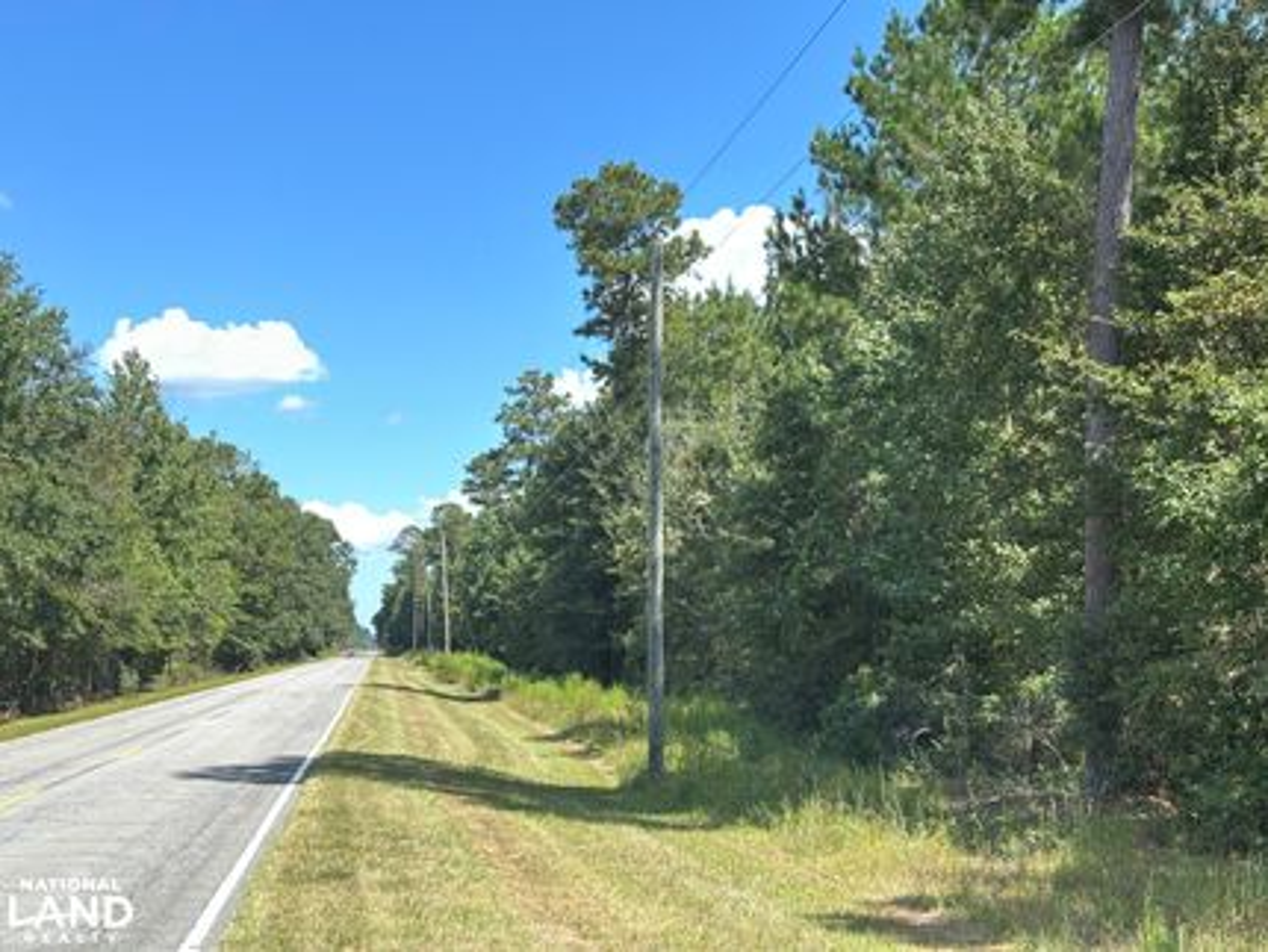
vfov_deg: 30.3
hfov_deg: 39.6
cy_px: 476
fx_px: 1759
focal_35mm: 48
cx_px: 634
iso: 64
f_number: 1.78
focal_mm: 6.86
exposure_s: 1/480
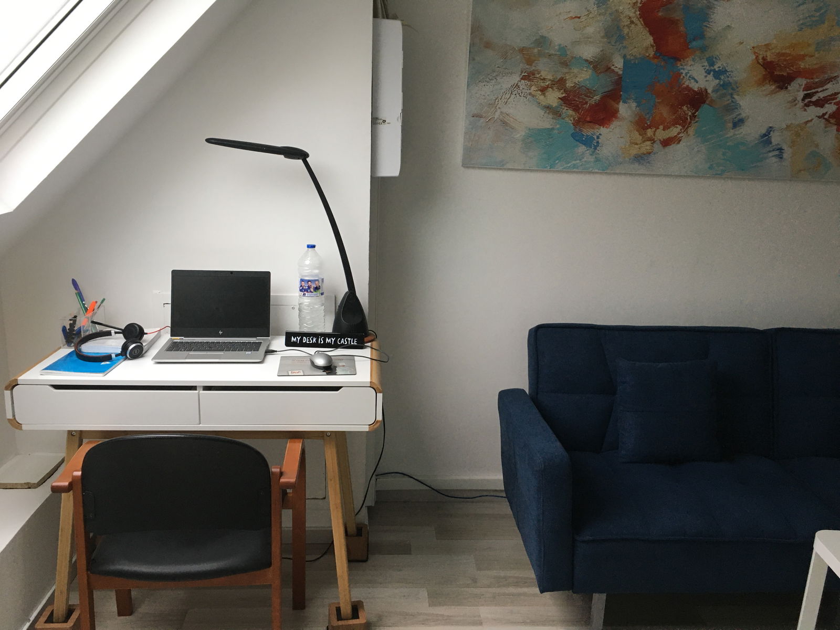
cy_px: 315
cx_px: 420
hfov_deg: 61.7
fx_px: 704
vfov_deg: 48.2
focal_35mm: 29
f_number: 2.2
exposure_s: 1/33
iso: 64
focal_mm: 4.15
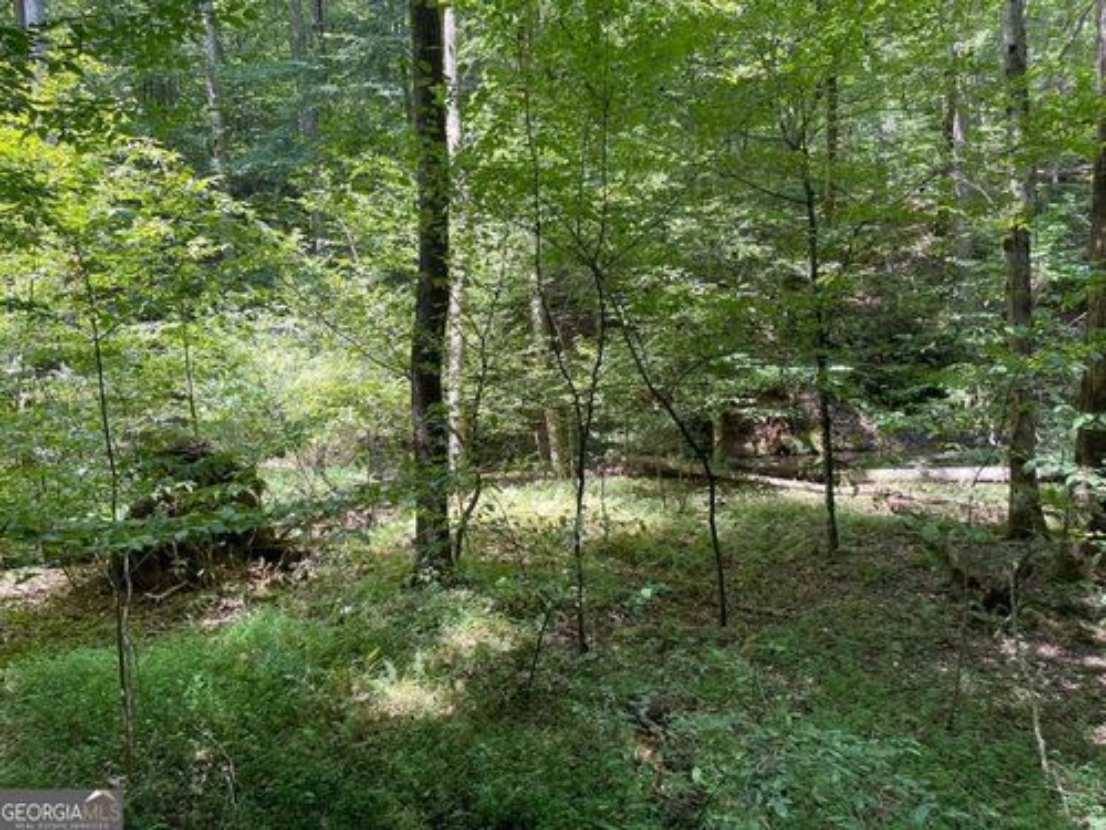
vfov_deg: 54.9
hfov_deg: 69.4
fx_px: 799
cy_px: 415
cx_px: 553
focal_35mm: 25
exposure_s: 1/121
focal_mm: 5.1
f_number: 1.6
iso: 40
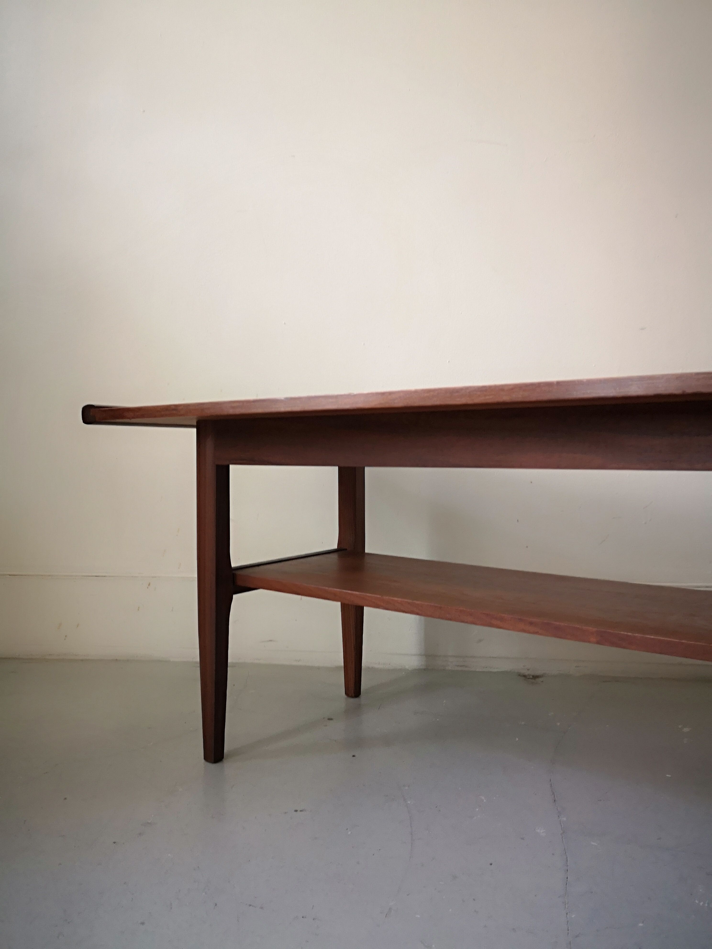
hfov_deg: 51.4
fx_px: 740
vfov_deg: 65.3
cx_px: 356
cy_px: 474
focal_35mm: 27
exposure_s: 1/25
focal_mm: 3.95
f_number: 1.8
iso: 320
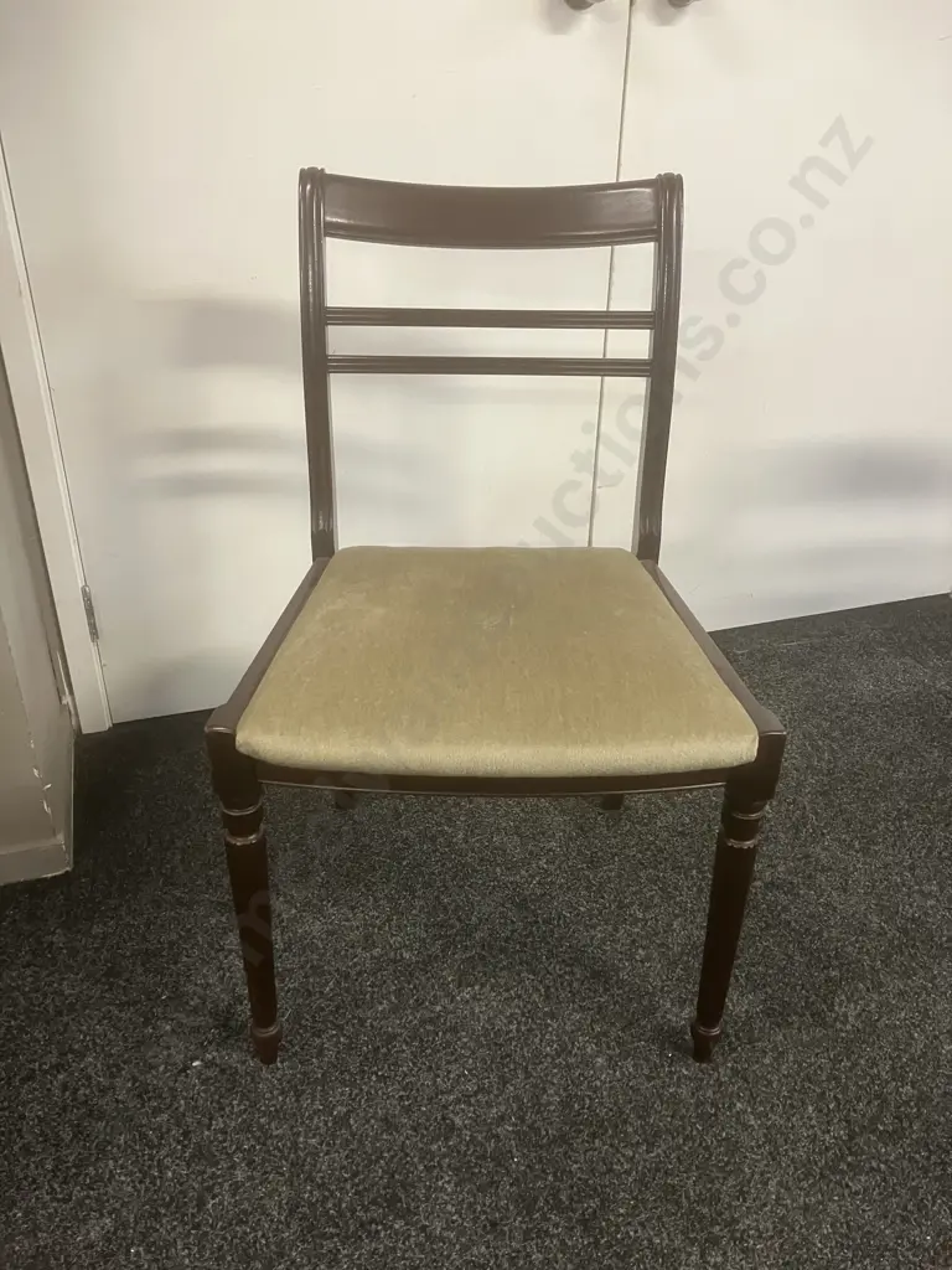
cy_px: 635
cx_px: 476
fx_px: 1027
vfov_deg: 63.4
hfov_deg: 49.7
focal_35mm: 28
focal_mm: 3.99
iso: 200
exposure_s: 1/50
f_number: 1.8
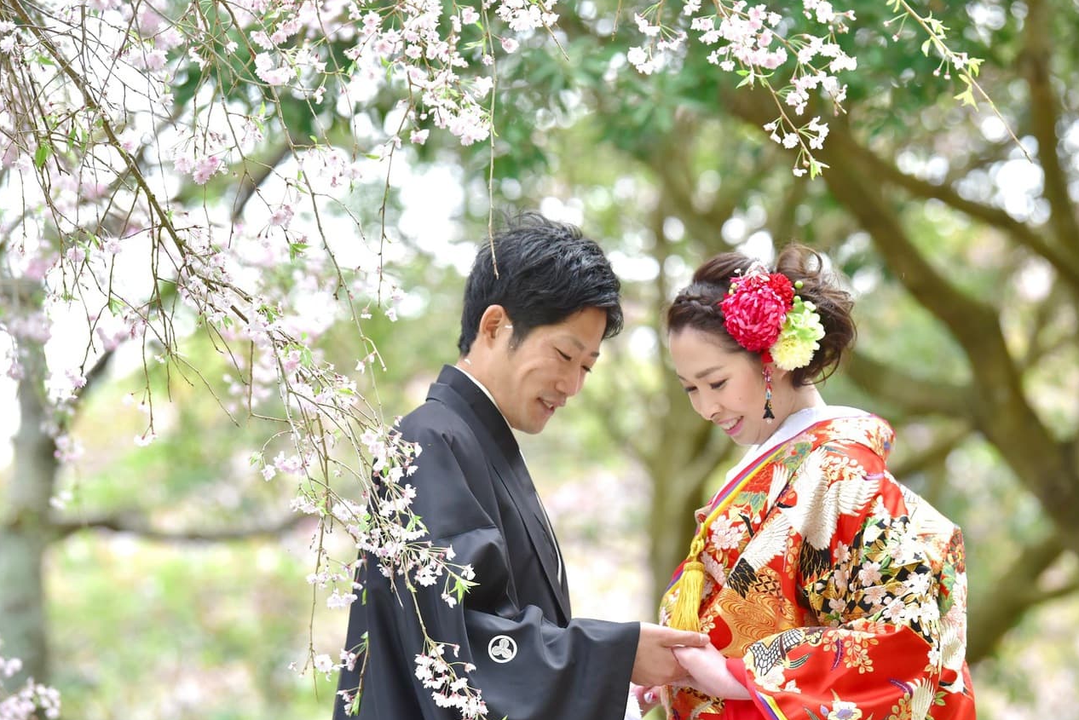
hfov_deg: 11.3
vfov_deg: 7.6
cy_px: 362
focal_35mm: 182
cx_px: 570
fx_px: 5457
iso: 2000
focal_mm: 160
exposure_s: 1/1000
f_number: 4
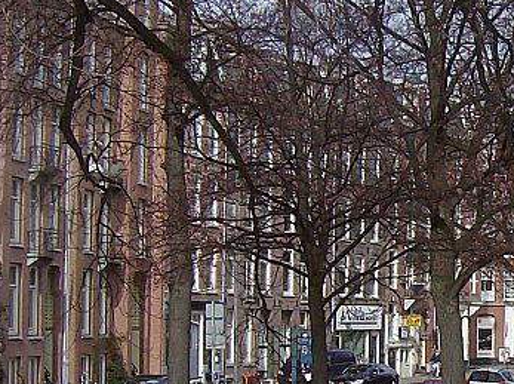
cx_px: 585
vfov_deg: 13.2
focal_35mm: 112
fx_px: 1660
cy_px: 272
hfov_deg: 17.0
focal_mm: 6.4
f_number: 4.8
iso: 100
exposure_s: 1/746
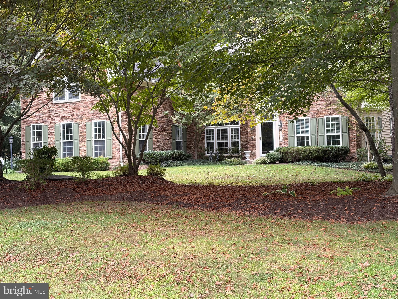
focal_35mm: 52
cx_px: 199
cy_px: 150
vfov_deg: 28.0
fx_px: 598
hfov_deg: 36.8
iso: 50
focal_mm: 5.96
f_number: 1.6
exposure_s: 1/115
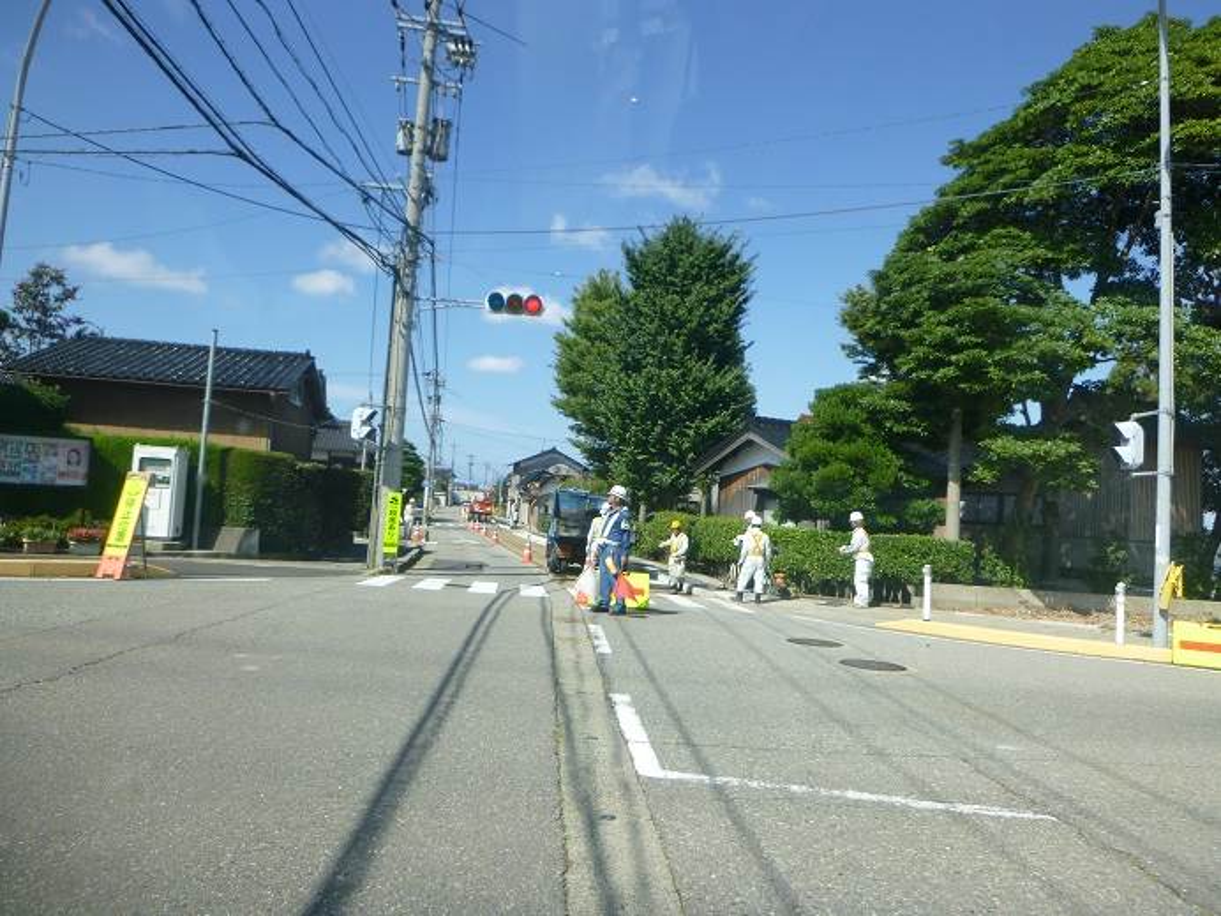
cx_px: 610
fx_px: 882
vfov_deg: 54.9
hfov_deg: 69.4
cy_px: 458
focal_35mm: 25
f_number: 3.9
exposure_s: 1/400
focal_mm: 4.5
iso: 100
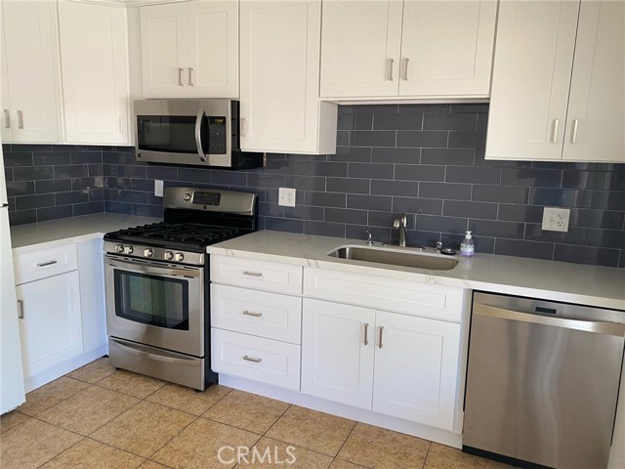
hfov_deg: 67.3
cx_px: 312
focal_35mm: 26
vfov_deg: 53.1
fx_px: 469
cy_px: 234
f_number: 1.8
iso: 125
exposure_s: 1/78
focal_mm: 4.25
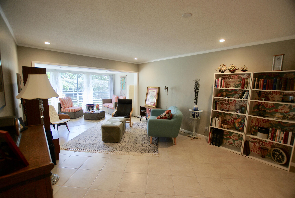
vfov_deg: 77.5
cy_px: 99
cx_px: 148
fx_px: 123
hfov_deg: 100.3
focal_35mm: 15
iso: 125
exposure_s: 1/30
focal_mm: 10
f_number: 3.5
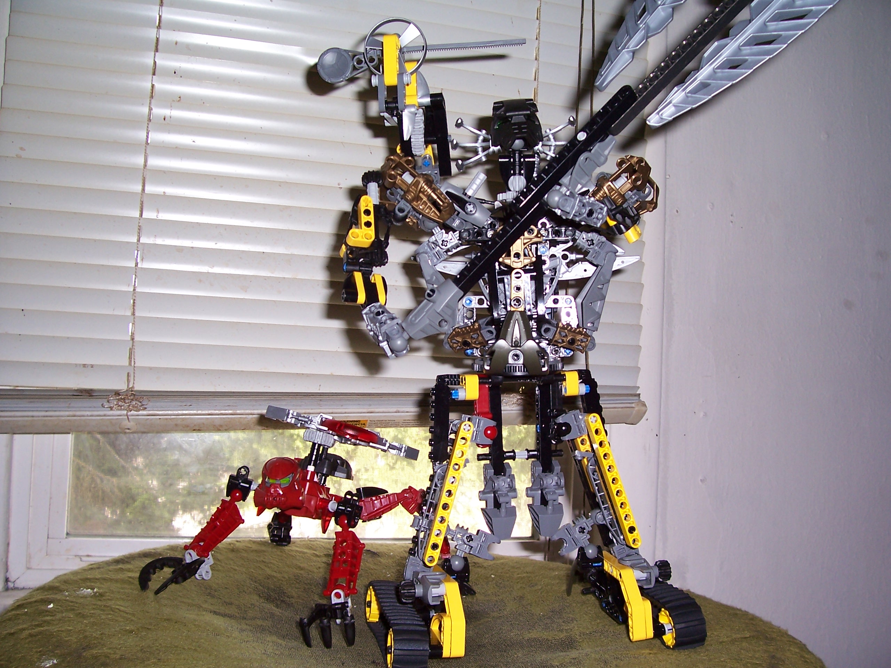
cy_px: 334
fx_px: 875
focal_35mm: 34
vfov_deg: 41.8
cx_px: 446
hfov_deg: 54.0
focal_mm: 5.6
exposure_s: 1/60
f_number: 2.7
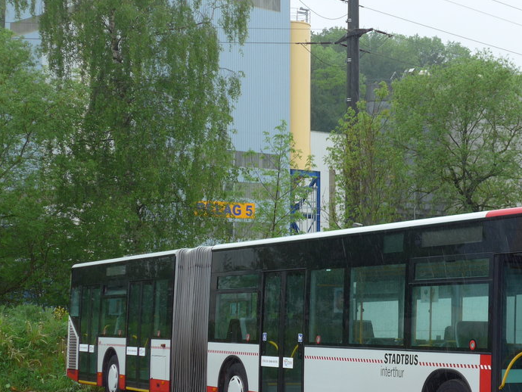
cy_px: 236
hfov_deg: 23.9
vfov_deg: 18.4
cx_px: 450
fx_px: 1207
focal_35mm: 80
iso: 80
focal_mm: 9.5
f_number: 3
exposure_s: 1/200
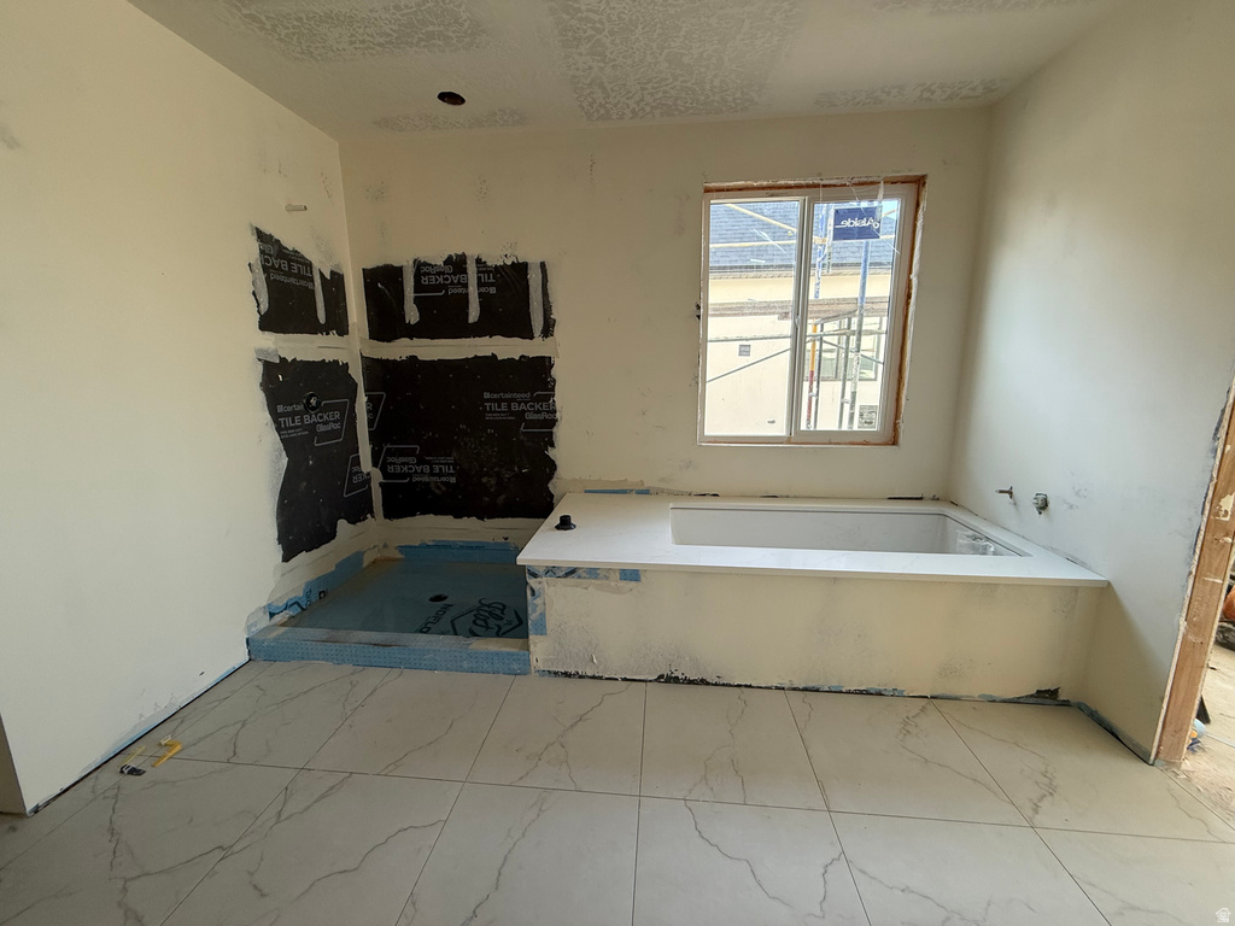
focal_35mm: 14
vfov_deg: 85.7
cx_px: 618
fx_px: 499
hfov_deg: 102.1
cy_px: 463
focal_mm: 2.22
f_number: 2.2
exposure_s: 1/99
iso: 125
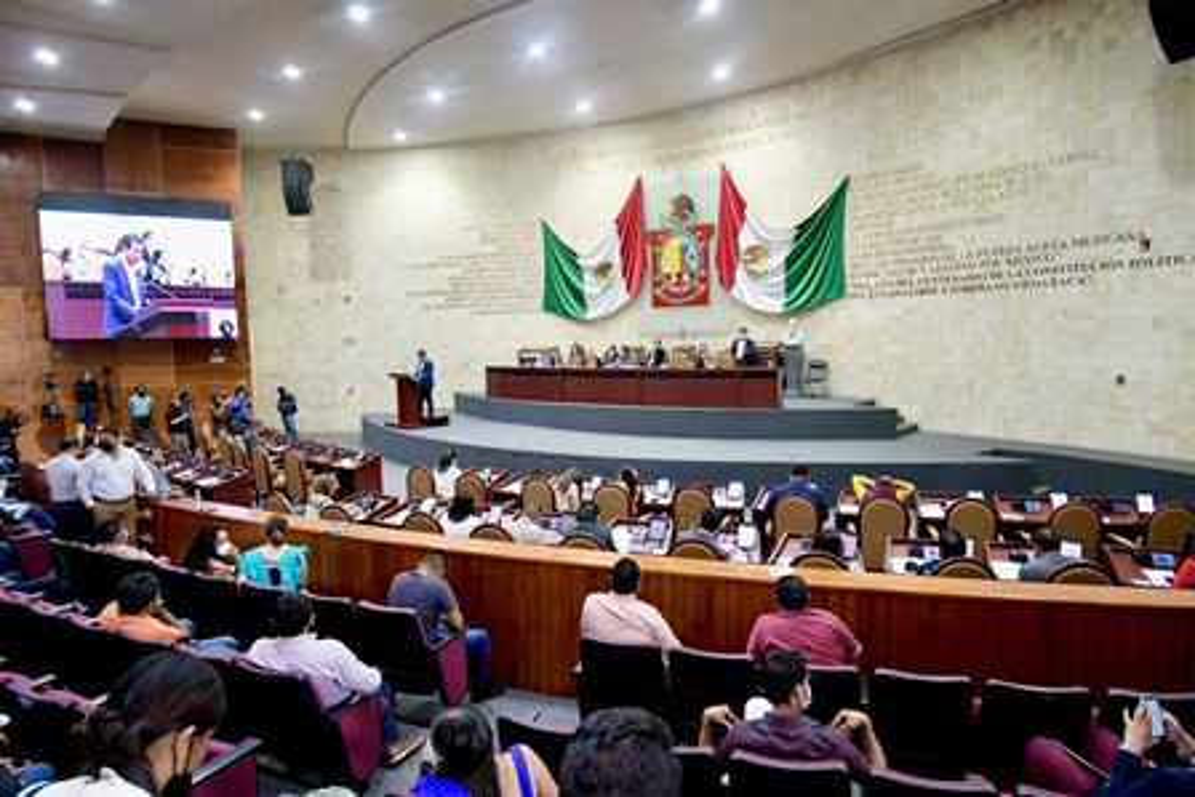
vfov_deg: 59.5
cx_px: 598
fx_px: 697
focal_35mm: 21
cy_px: 398
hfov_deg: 81.2
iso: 4000
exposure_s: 1/100
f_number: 5
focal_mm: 14
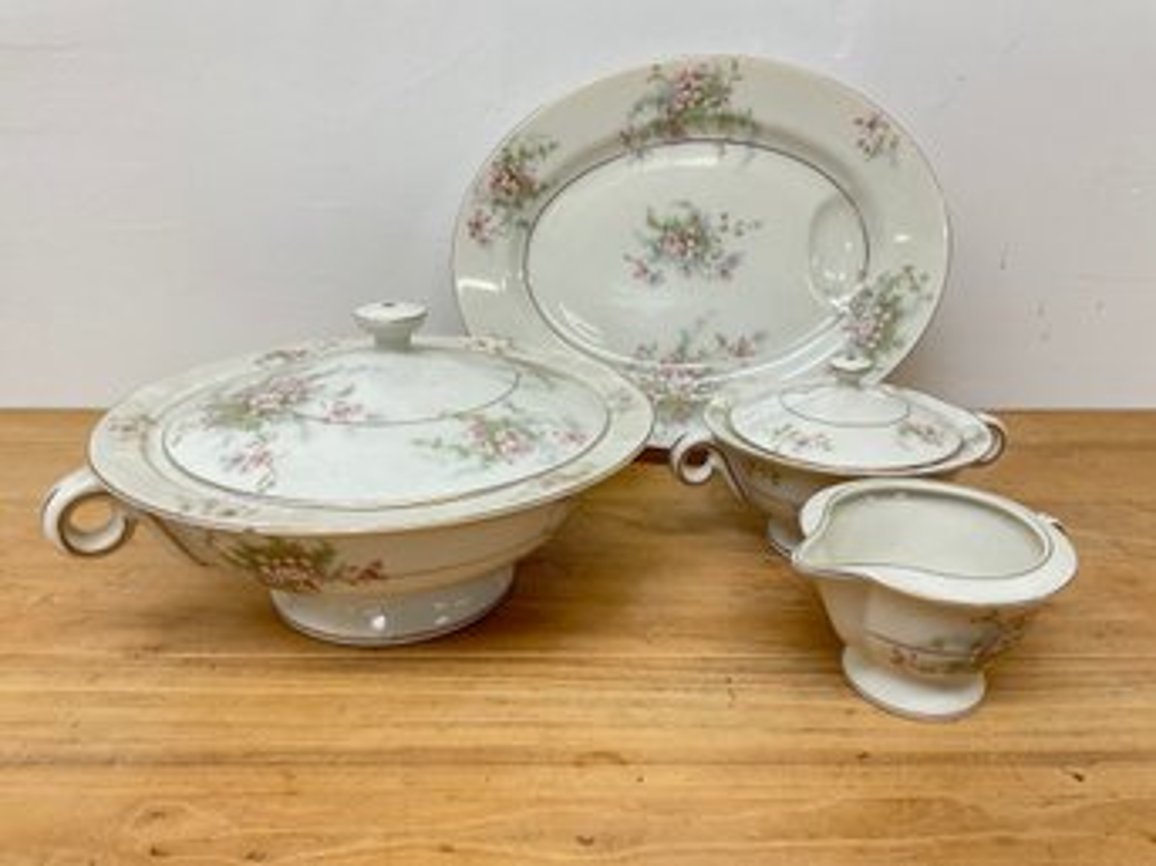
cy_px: 433
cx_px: 578
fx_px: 968
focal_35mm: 29
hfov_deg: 61.7
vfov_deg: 48.2
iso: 80
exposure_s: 1/60
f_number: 1.8
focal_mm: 3
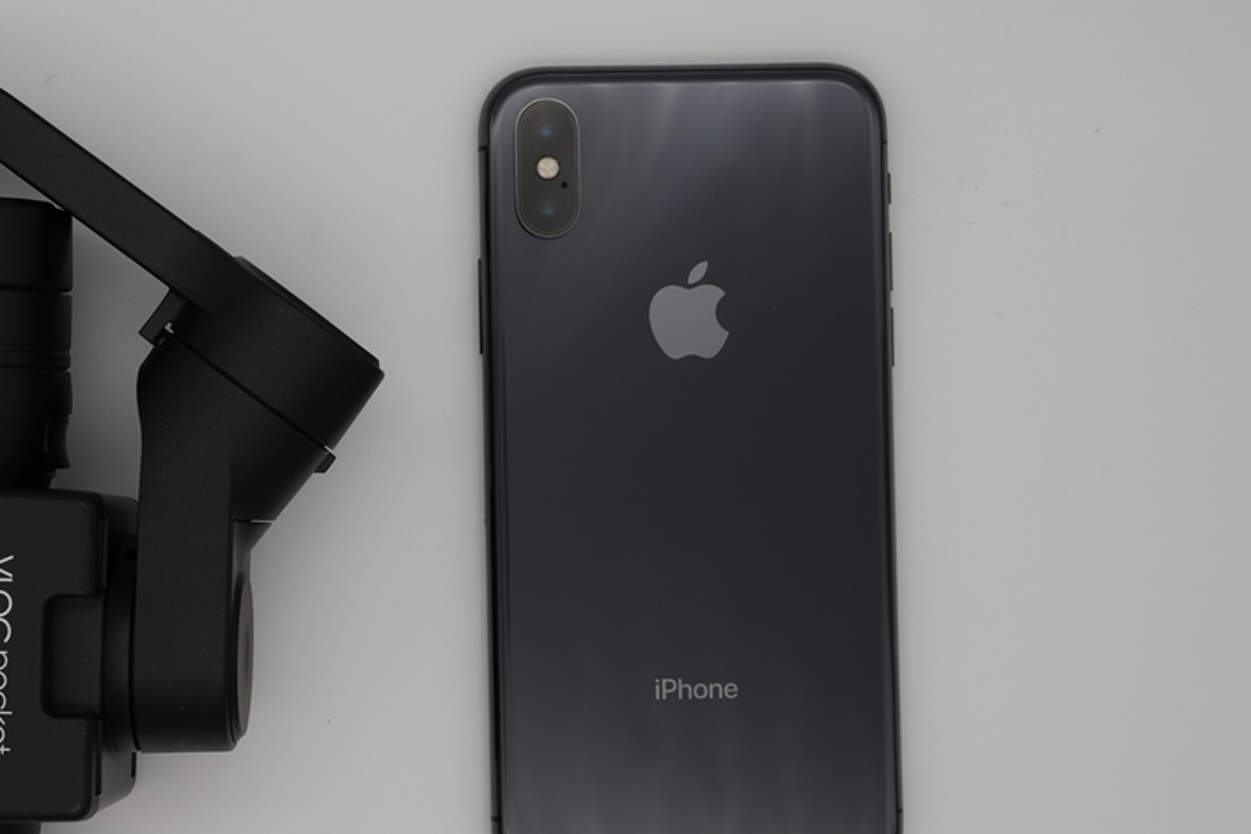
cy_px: 436
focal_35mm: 85
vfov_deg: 16.1
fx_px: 2954
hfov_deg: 23.8
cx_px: 386
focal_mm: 50
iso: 400
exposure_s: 1/60
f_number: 10
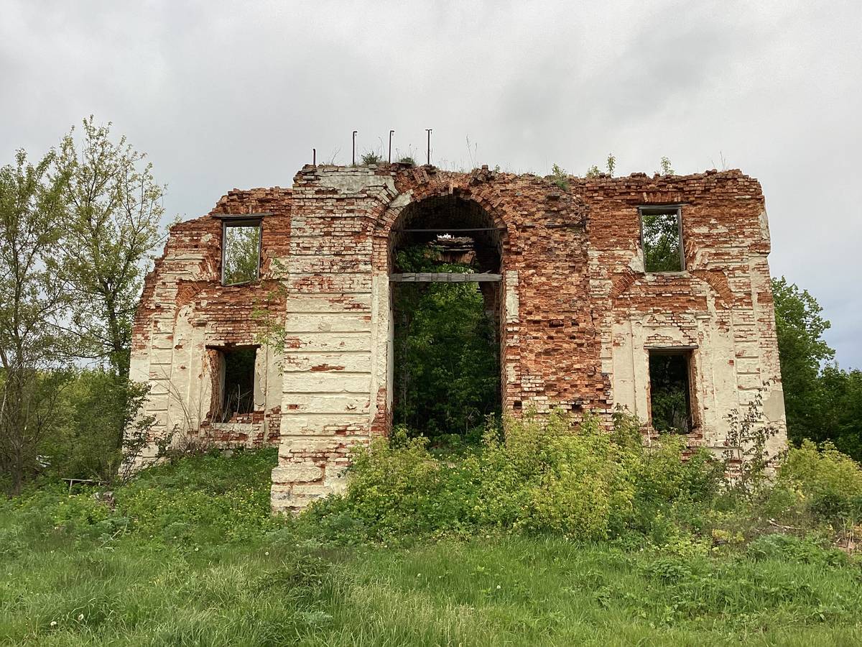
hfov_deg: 58.4
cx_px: 431
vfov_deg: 45.4
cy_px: 324
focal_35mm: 31
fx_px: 772
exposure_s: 1/124
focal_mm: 3.3
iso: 25
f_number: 2.4
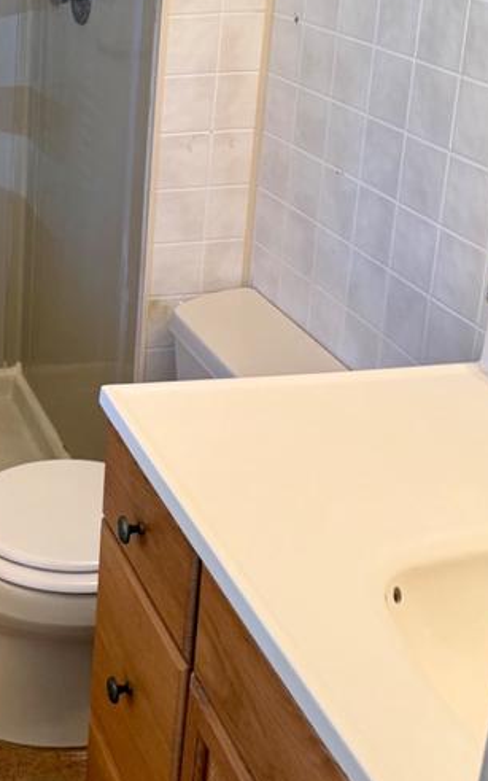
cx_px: -67
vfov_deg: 35.5
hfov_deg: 21.8
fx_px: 1191
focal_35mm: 56
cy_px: 197
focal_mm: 6.76
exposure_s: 1/120
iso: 200
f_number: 1.78
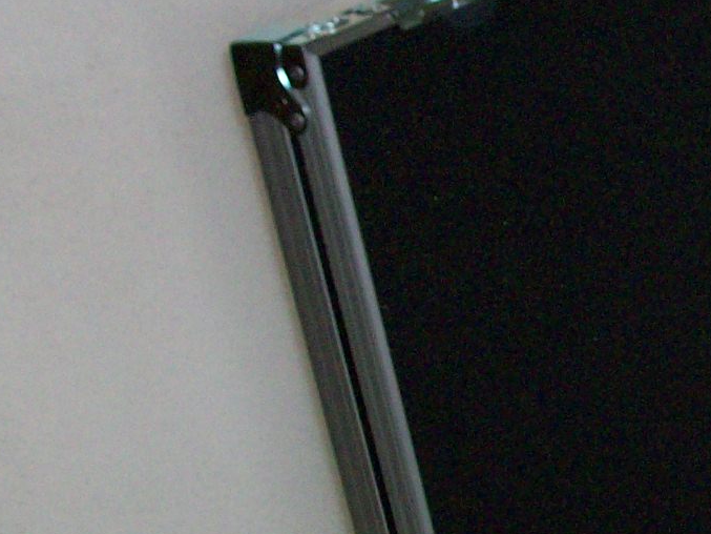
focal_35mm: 127
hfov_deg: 14.5
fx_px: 2609
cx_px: 1063
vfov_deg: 11.5
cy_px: 549
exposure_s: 1/65.1
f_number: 3.2
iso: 160
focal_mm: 7.1
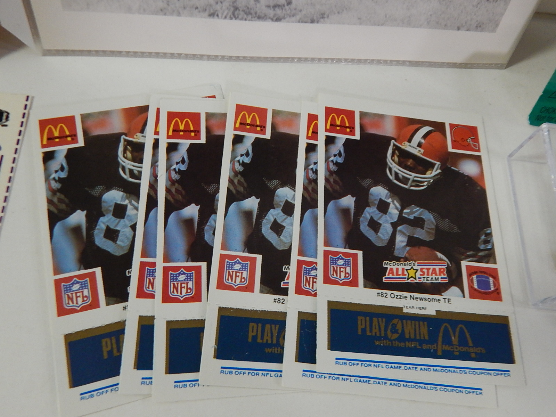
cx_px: 278
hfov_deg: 63.4
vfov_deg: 49.7
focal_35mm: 28
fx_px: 450
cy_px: 208
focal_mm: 5.1
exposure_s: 1/60
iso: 400
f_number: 3.2
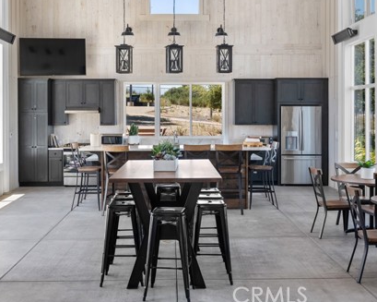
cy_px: 111
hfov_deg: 37.3
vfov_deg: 30.1
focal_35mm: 50
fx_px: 558
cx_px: 188
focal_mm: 34
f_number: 8
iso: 500
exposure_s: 1/5
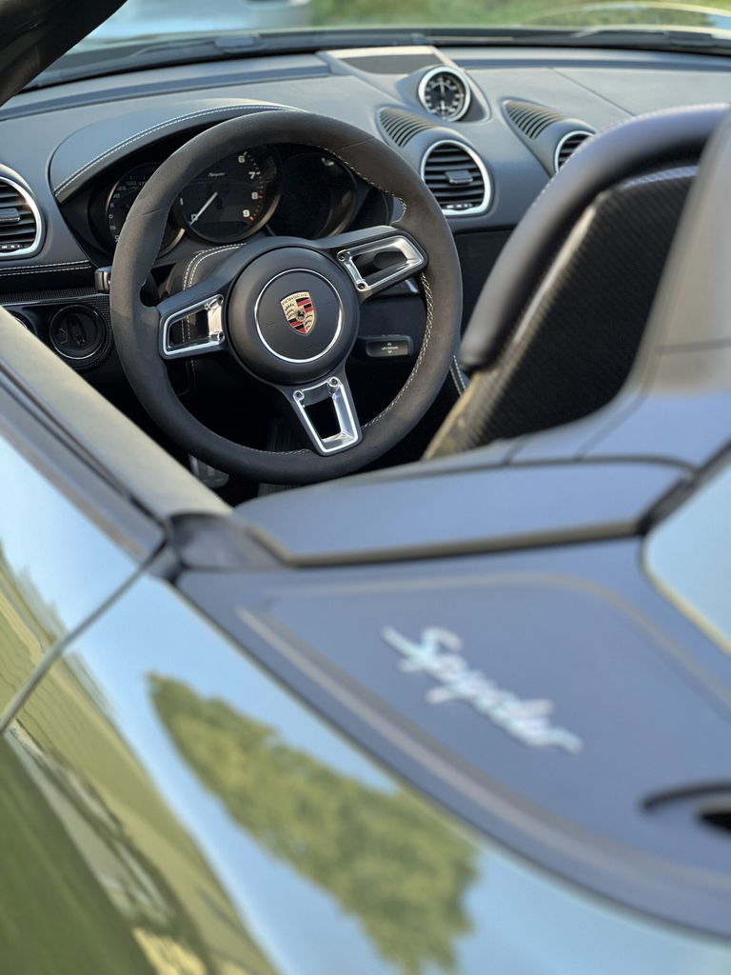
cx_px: 366
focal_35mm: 77
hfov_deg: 19.1
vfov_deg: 25.3
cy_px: 488
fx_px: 2168
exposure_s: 1/82
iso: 250
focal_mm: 9
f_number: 2.8
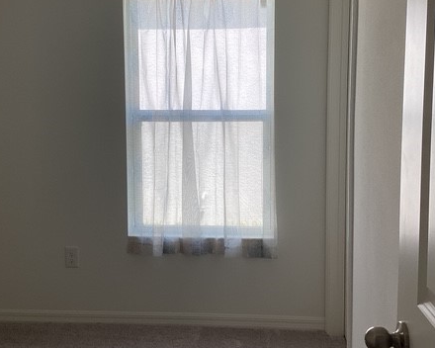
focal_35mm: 44
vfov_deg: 34.1
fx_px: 566
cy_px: 150
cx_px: 216
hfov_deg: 42.0
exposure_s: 1/120
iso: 32
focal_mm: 3.3
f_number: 2.4
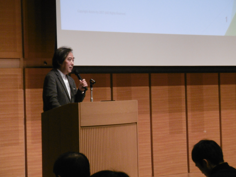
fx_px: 1193
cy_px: 89
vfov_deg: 8.5
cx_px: 116
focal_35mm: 175
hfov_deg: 11.3
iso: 400
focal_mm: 28.6
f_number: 5.4
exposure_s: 1/30
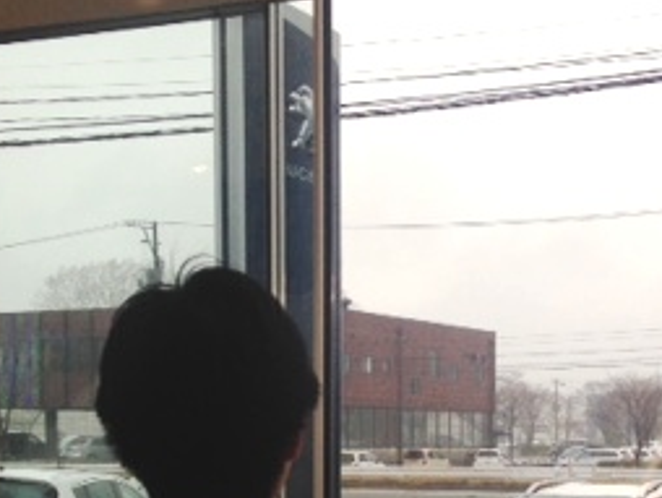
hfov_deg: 23.4
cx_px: 459
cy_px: 480
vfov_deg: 17.5
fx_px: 1589
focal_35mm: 83
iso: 50
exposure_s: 1/120
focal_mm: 4.12
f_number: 2.4
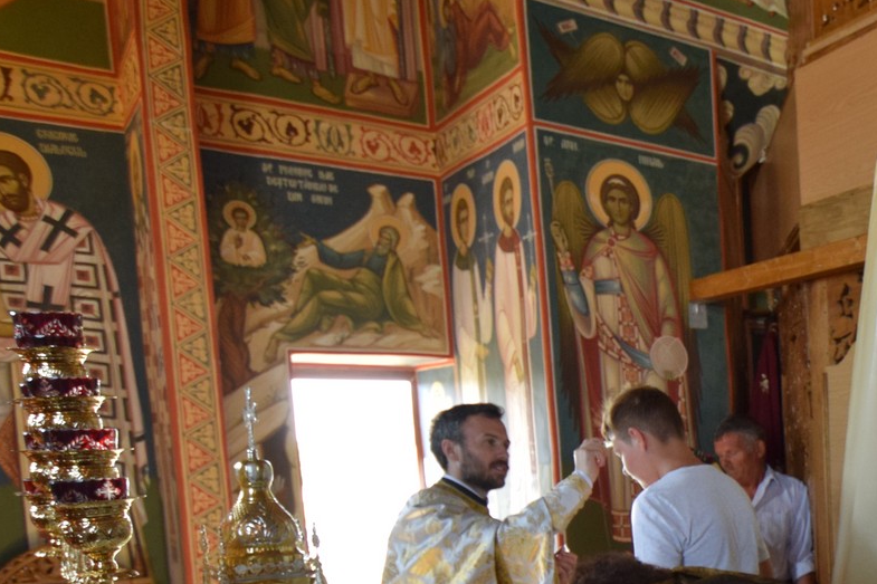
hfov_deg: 40.9
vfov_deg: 31.1
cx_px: 914
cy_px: 566
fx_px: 980
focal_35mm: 40
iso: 800
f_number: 3.8
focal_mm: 11
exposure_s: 1/60
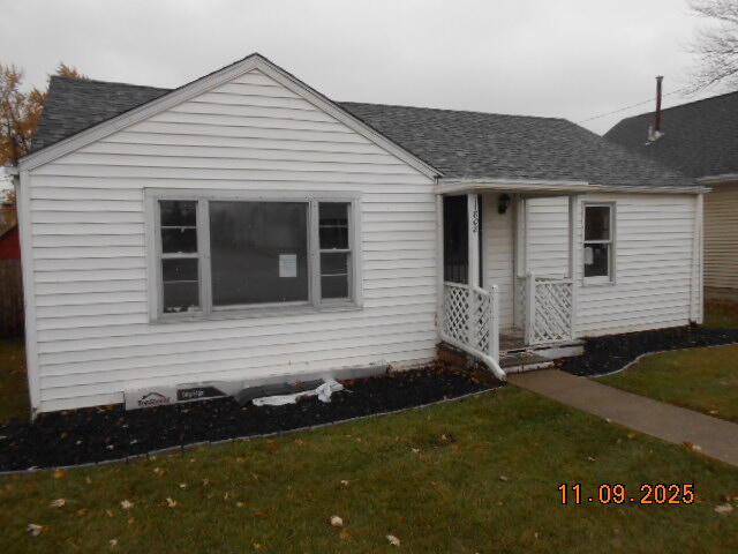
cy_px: 277
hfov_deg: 67.3
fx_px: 554
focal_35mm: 26
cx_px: 369
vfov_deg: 53.1
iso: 200
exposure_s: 1/250
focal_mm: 4.6
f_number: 3.5
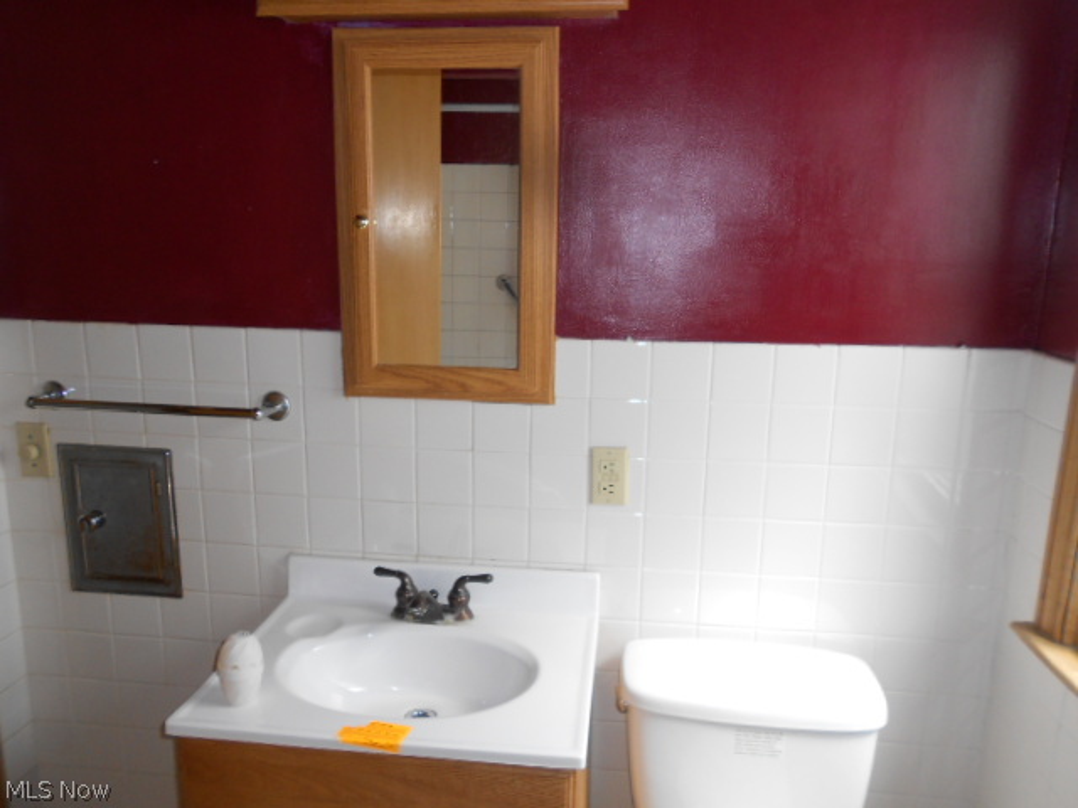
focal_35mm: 26
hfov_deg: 67.3
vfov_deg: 53.1
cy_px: 404
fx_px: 810
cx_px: 539
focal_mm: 4.6
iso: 80
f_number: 3.2
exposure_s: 1/60
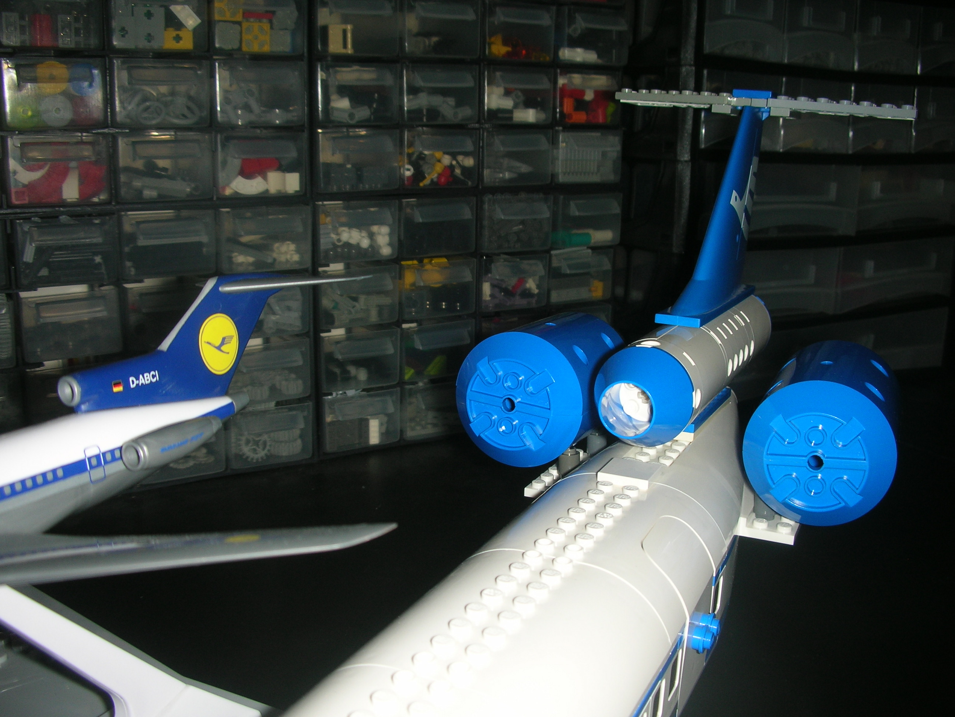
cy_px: 358
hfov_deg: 52.6
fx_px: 966
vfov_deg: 40.7
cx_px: 478
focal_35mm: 35
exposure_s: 1/60.1
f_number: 3
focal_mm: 5.8
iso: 50
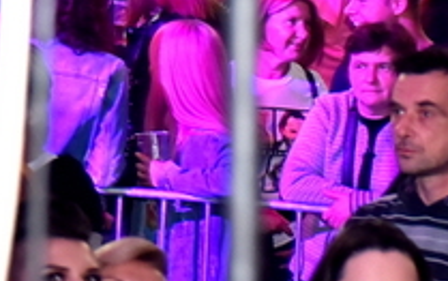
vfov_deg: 4.7
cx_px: -532
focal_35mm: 280
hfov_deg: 7.1
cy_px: -107
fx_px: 3421
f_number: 5
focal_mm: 56
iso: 800
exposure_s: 1/100
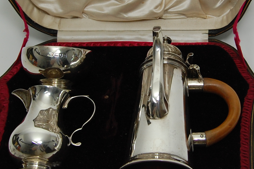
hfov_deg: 22.5
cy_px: 33
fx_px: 637
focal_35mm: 90
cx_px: 156
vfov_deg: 15.0
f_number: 5.6
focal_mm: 23
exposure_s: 1/125
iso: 400
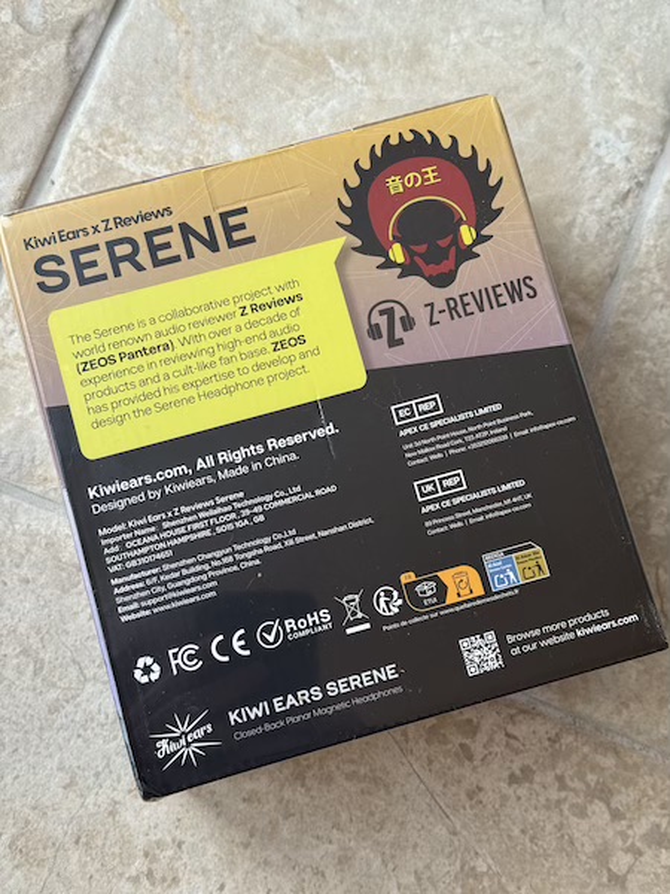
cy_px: 447
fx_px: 1239
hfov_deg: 30.3
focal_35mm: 48
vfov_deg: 39.7
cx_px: 335
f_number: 1.78
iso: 100
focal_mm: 6.76
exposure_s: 1/50
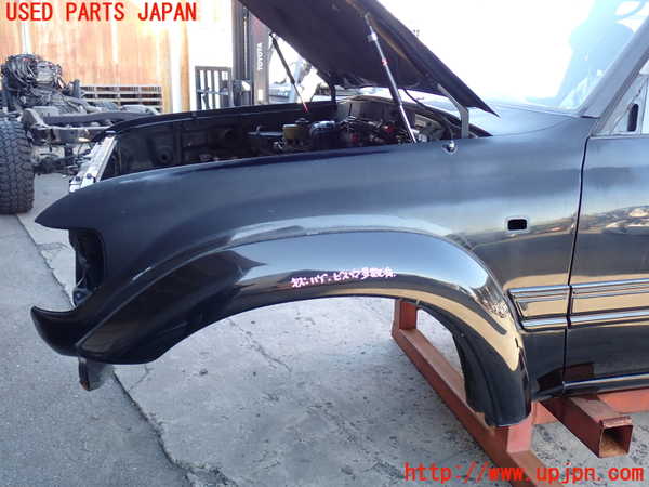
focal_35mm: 36
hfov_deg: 51.4
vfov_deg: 39.7
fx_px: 675
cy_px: 244
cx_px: 324
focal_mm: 6.37
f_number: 2.5
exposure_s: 1/80
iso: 125
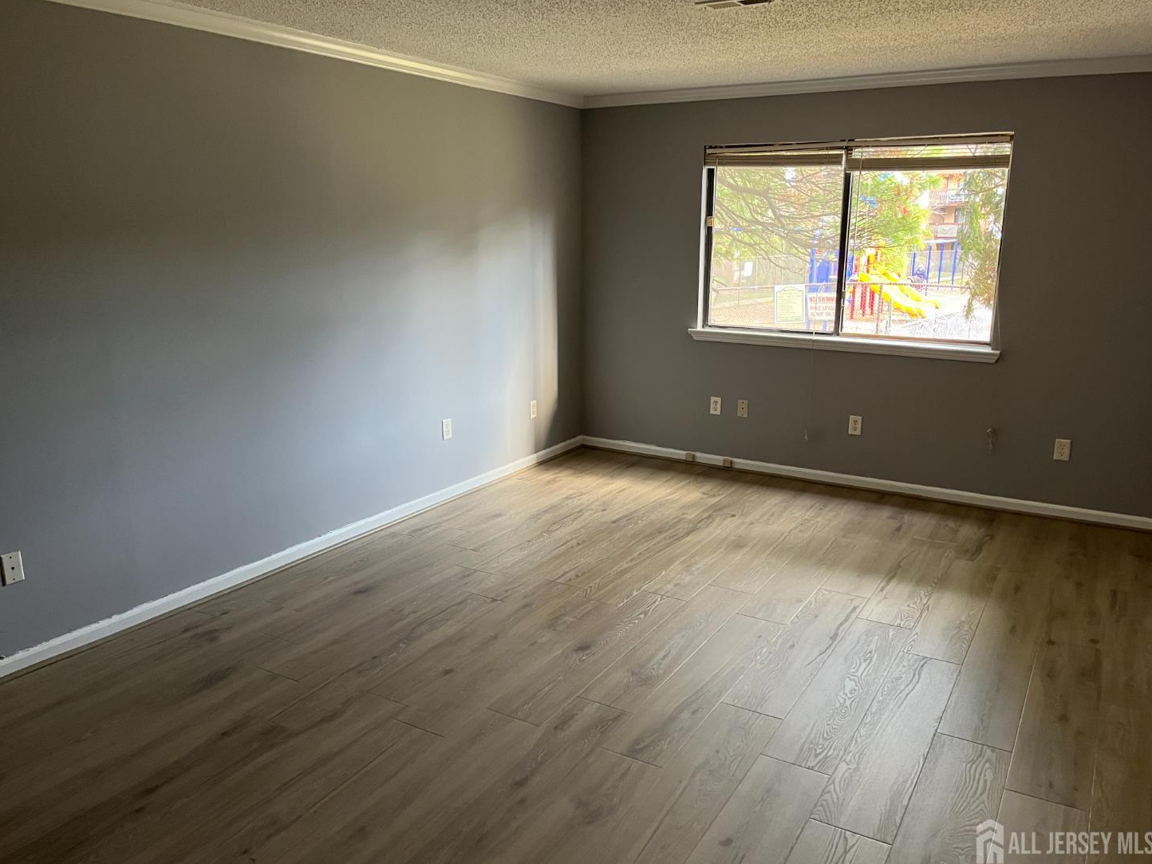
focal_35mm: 27
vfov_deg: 51.4
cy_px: 429
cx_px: 575
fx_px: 899
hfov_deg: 65.3
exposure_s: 1/60
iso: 250
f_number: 1.6
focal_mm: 5.1
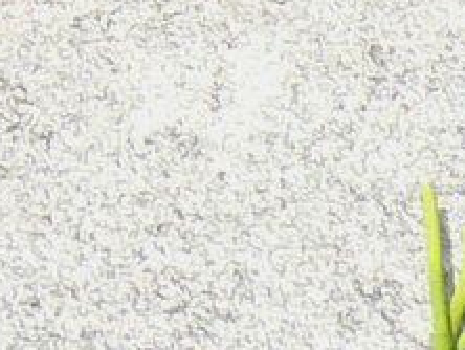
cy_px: -838
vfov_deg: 4.9
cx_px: -42
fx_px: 3779
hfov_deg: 7.0
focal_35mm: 281
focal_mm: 4.6
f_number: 2.8
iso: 100
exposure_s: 1/800
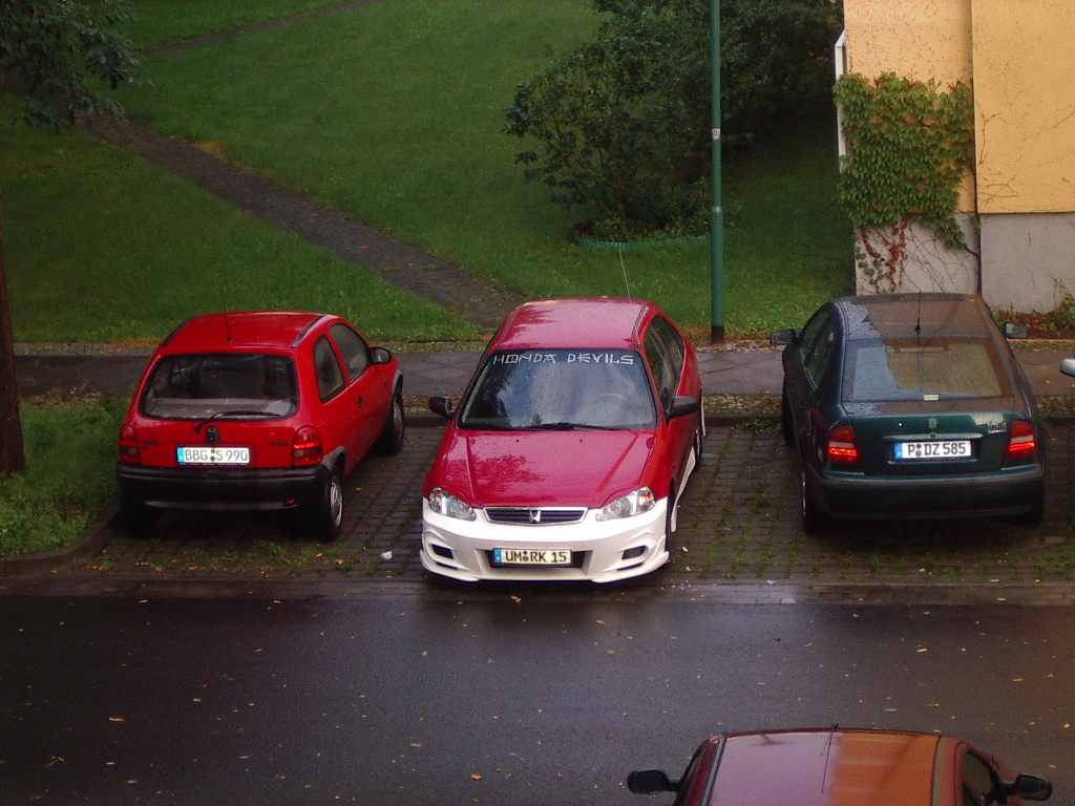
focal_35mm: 114
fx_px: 3540
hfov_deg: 17.3
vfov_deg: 13.0
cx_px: 538
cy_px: 403
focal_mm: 17.4
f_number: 5
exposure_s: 1/125
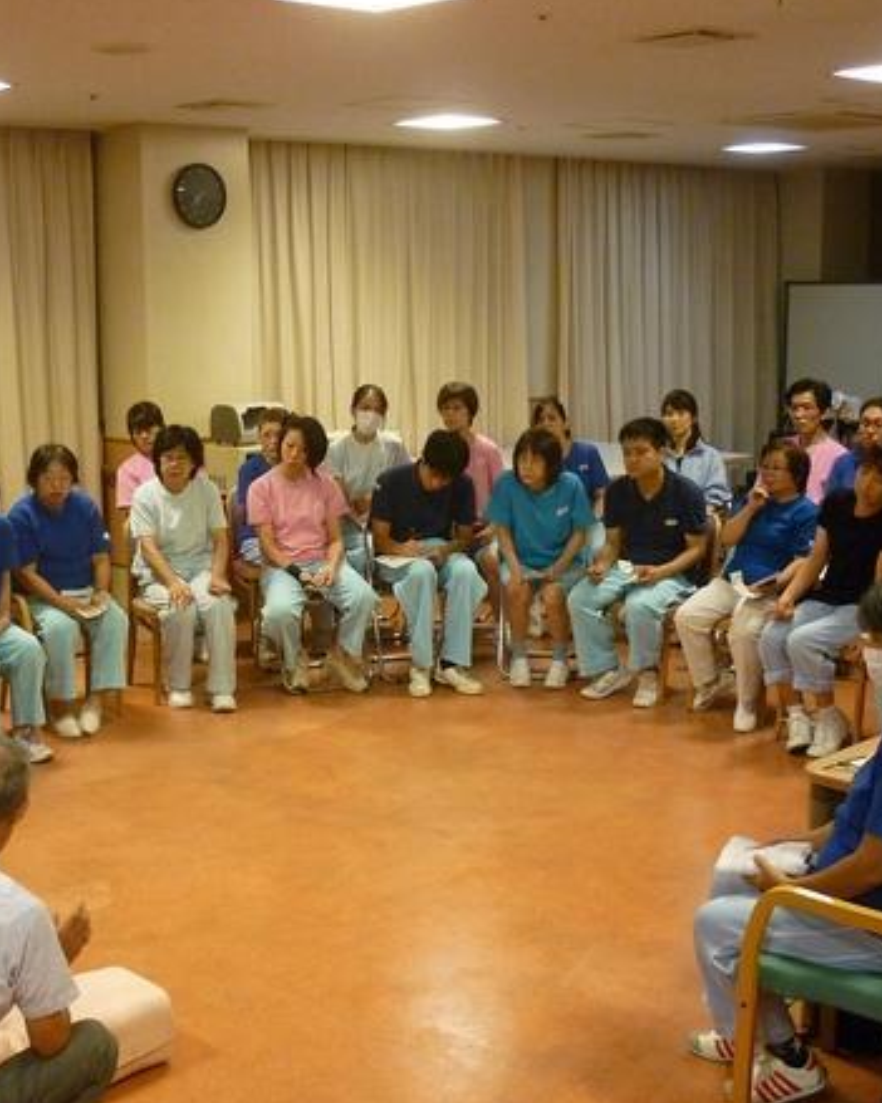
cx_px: 322
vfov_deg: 38.8
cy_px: 548
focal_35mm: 48
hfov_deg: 31.3
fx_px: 1567
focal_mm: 5.9
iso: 400
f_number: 2.9
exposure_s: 1/30
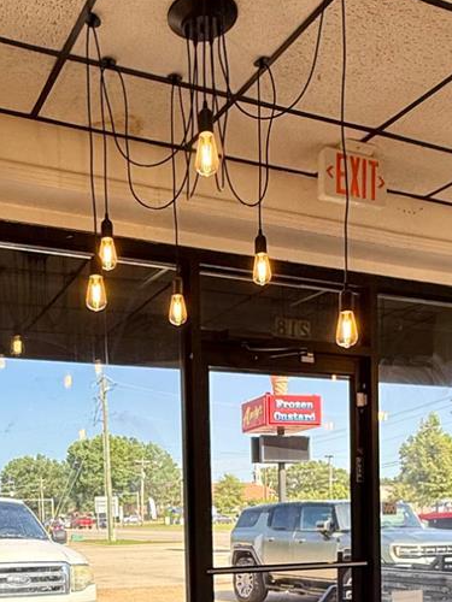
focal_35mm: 42
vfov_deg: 40.7
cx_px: 156
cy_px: 562
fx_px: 731
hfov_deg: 34.1
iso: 50
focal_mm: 2.22
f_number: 2.2
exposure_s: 1/479
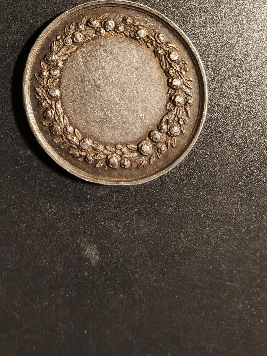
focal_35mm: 30
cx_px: 128
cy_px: 125
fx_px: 309
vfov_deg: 58.9
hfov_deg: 46.8
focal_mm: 2.32
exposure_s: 1/100
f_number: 2
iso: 200
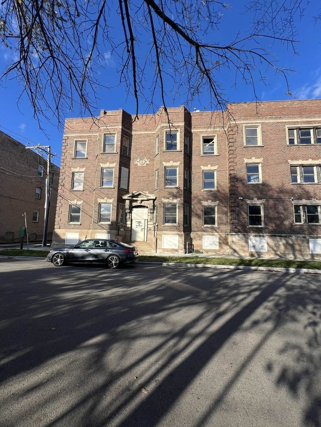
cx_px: 160
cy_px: 214
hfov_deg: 89.9
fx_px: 161
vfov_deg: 106.2
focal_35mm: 13
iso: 32
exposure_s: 1/1155
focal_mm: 1.57
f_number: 1.8
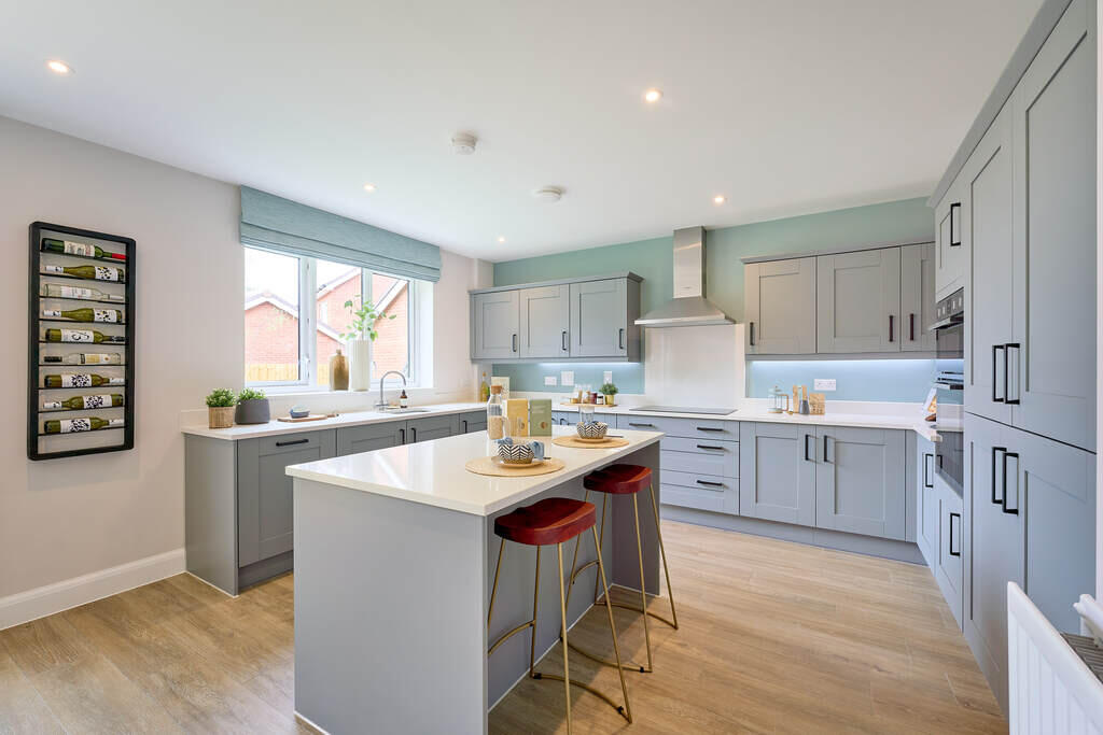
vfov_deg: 77.0
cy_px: 368
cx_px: 552
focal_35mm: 15
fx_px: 463
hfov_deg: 100.0
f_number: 10
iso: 100
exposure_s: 1/5
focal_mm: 15.1
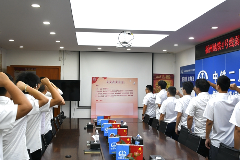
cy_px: 80
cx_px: 120
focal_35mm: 46
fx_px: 307
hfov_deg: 42.7
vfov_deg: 29.3
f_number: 5
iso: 320
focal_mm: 23
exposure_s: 1/80
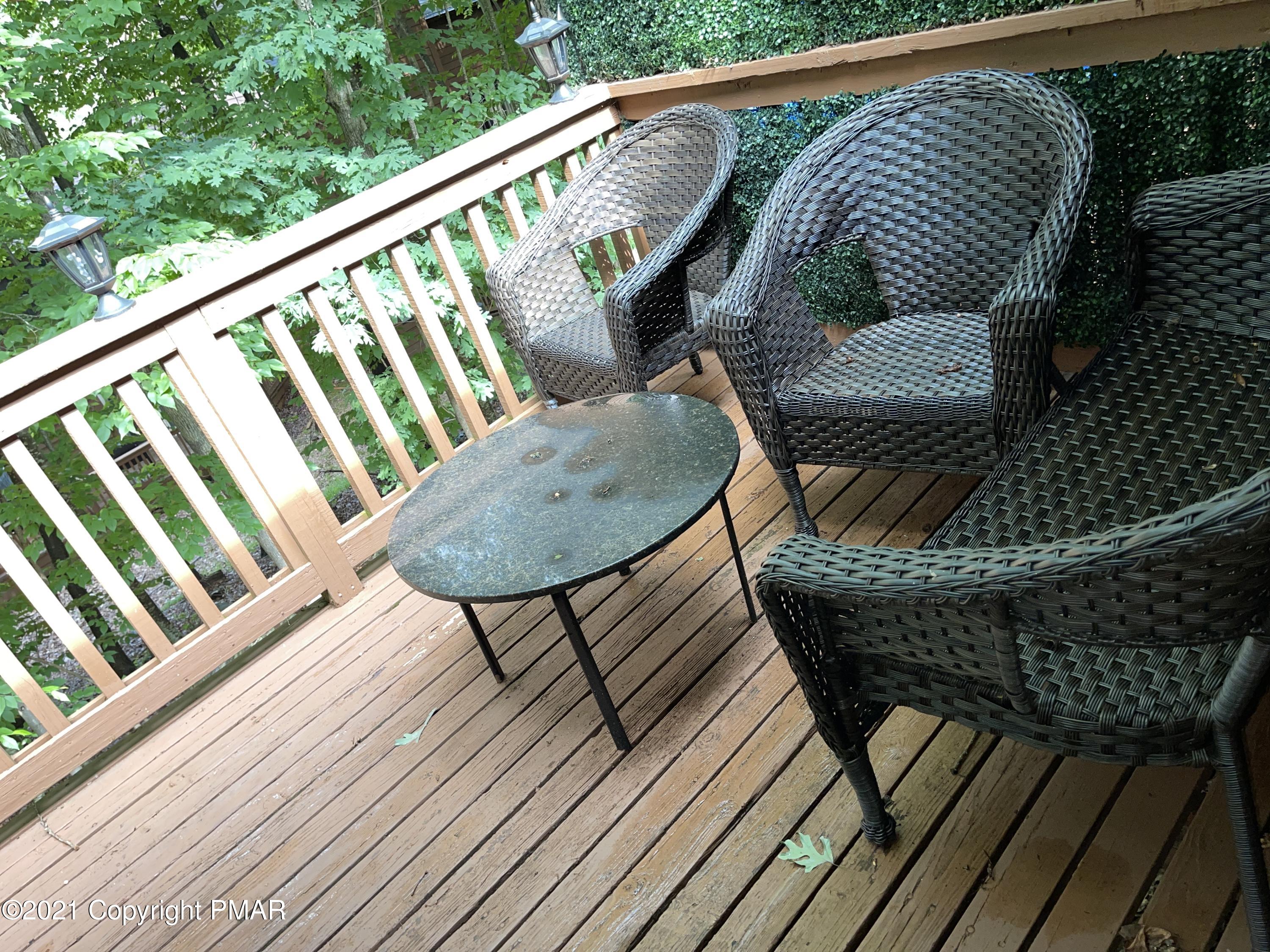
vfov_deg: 53.1
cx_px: 635
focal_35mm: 26
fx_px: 954
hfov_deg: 67.3
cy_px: 476
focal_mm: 5.1
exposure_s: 1/121
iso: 50
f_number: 1.6
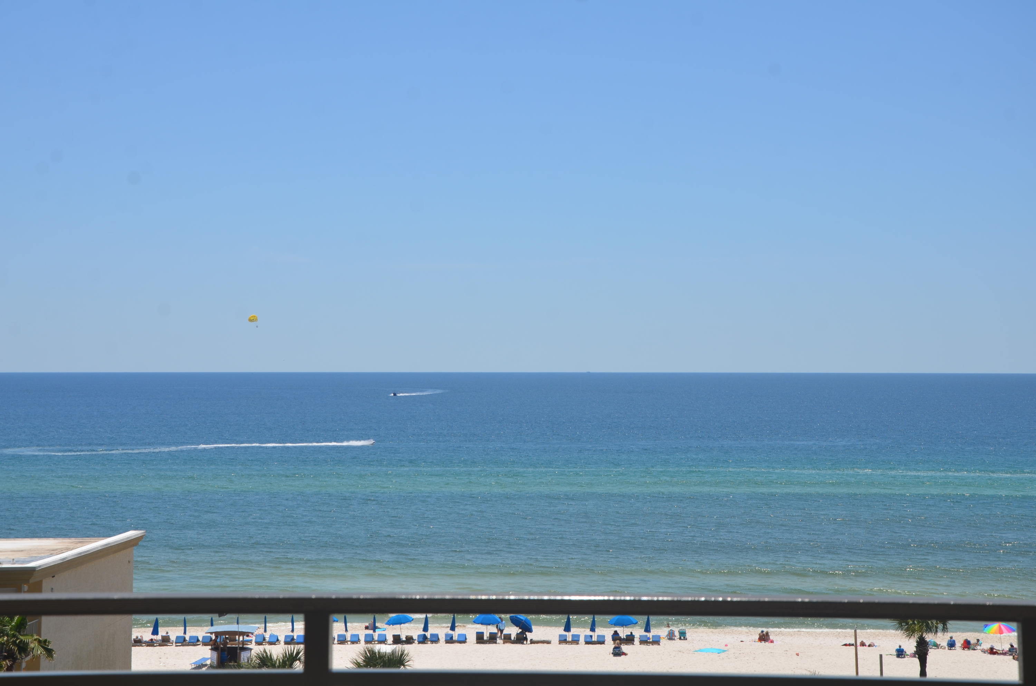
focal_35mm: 68
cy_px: 343
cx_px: 518
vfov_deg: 20.1
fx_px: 1938
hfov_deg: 29.9
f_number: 9
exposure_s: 1/320
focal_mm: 45
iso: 100
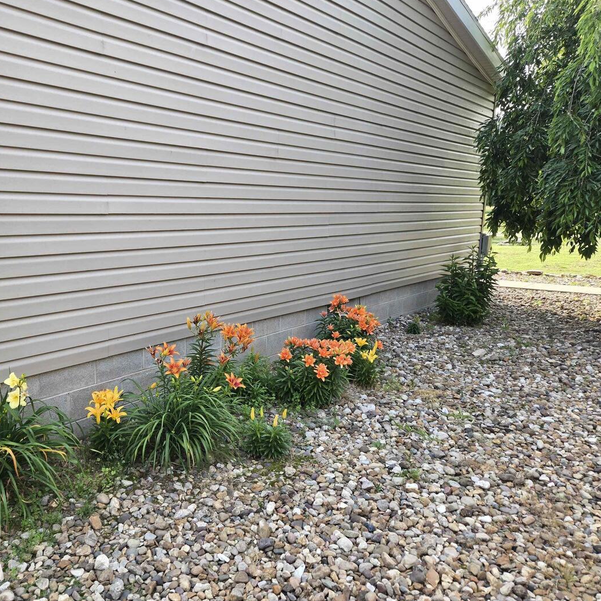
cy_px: 303
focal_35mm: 28
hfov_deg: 56.6
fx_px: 550
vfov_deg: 57.3
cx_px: 224
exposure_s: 1/508
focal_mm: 5.4
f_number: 1.8
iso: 80
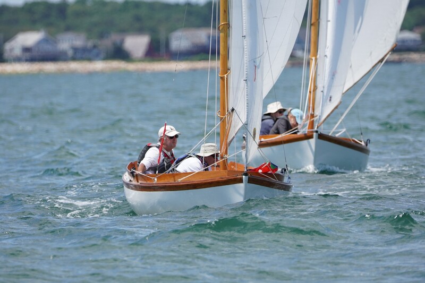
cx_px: 212
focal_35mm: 632
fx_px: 7453
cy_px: 142
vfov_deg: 2.2
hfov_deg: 3.3
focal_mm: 421
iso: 400
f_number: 6.3
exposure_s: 1/1600
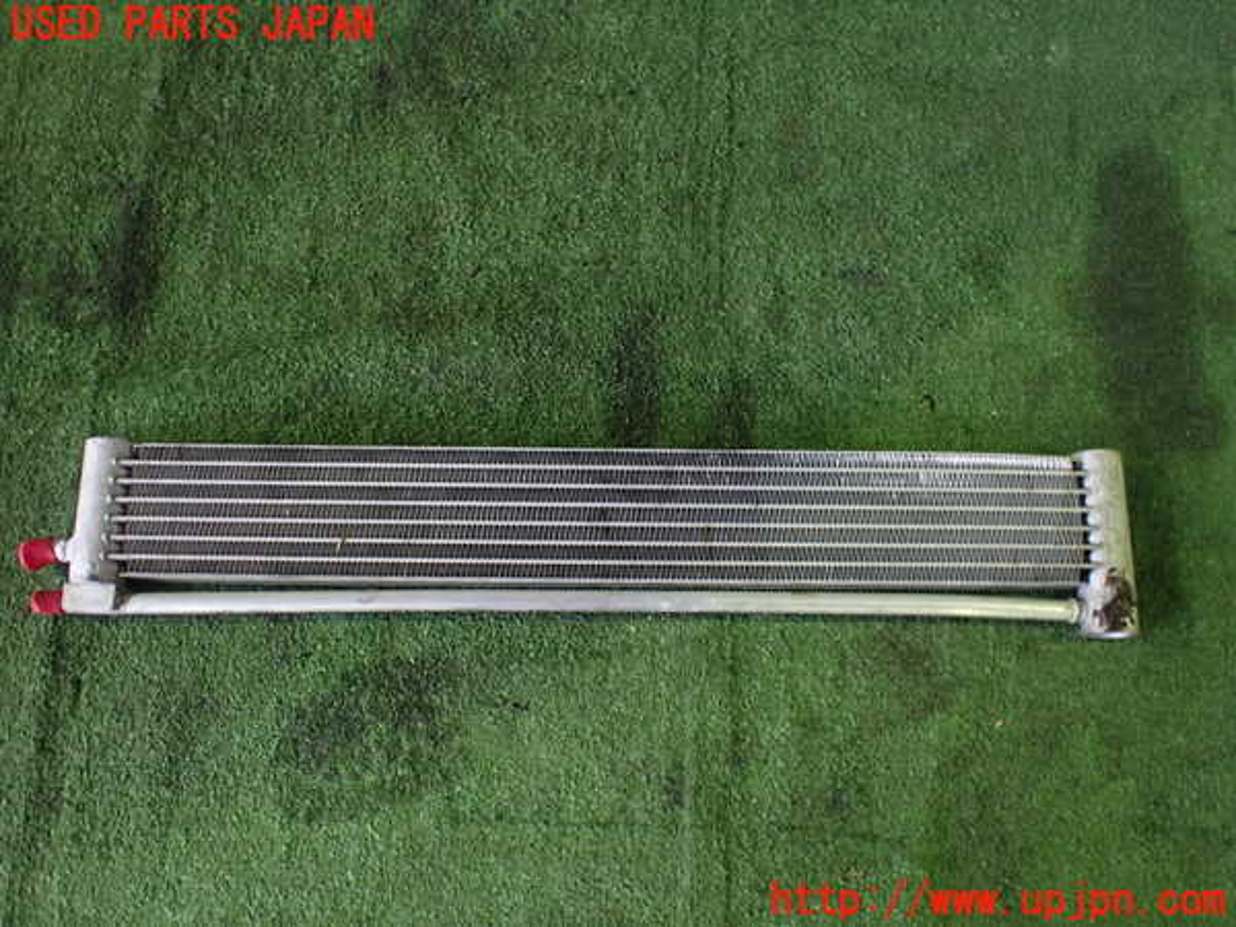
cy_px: 464
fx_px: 1071
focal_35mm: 30
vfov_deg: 46.8
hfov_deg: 60.0
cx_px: 618
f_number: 2.3
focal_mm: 5.4
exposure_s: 1/30
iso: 800
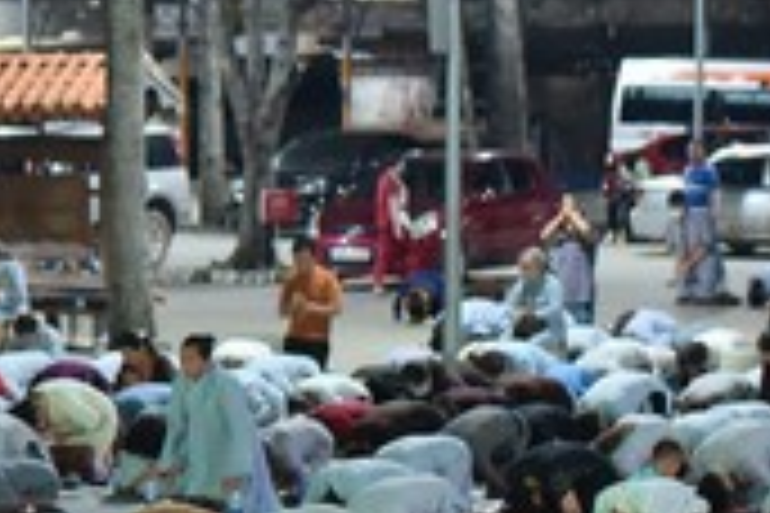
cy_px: 302
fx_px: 4064
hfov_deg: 10.5
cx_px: -311
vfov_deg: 7.2
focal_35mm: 190
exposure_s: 1/125
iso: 2000
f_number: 2.2
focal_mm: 50
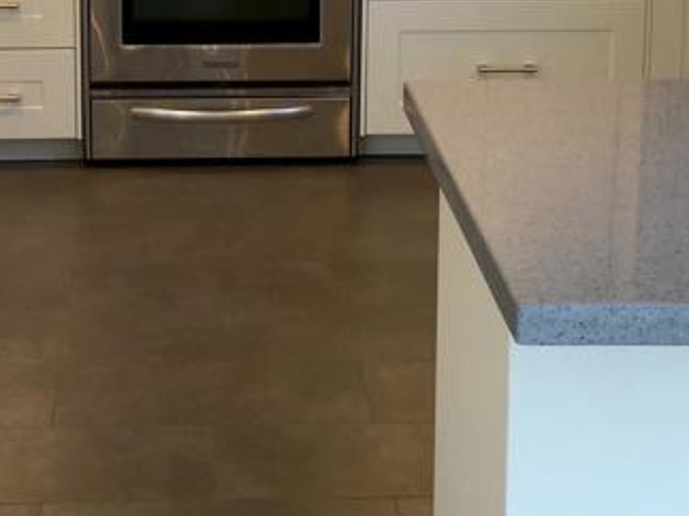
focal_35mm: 92
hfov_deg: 21.2
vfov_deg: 15.7
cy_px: -19
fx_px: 1830
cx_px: 213
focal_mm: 4.15
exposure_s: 1/50
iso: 32
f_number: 2.2
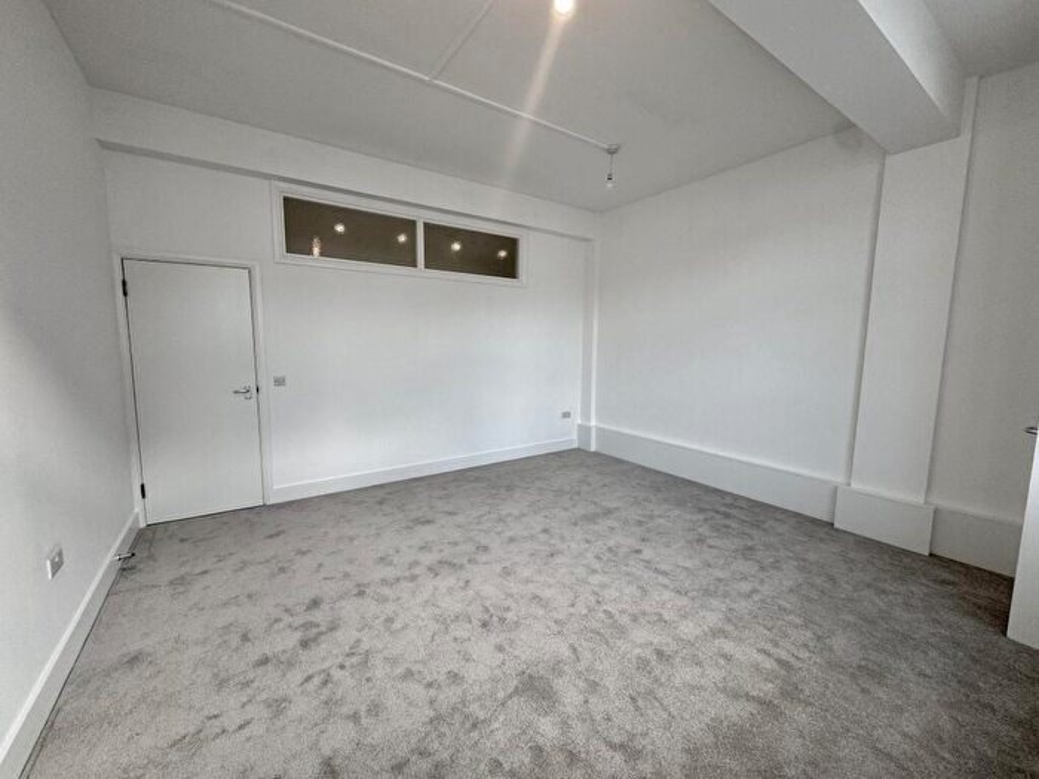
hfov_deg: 102.1
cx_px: 520
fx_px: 420
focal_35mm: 14
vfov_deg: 85.7
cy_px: 390
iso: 80
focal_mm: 2.22
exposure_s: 1/99
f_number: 2.2
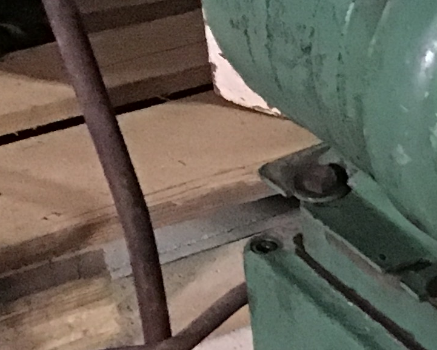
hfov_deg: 12.6
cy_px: 611
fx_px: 1772
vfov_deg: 10.6
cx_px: 836
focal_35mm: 137
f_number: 2.4
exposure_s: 1/20
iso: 200
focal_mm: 3.3
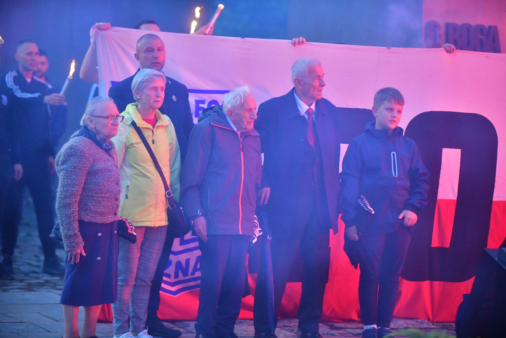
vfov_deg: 11.0
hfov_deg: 16.4
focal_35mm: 125
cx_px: 253
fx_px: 1757
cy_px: 169
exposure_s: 1/500
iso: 4000
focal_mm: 125
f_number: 2.8
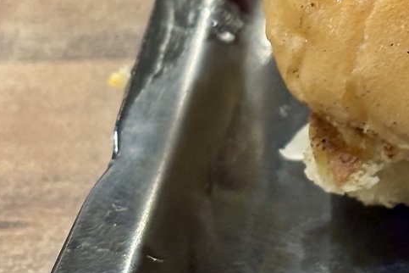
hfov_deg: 11.1
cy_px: 32
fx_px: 2033
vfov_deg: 7.7
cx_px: 563
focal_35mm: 179
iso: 320
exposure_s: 1/25
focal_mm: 5.96
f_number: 1.6
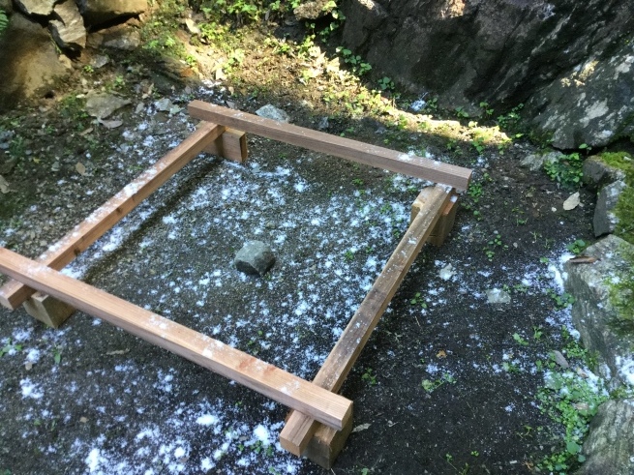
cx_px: 317
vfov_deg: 45.4
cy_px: 238
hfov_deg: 58.4
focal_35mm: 31
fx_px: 568
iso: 80
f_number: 2.4
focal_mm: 3.3
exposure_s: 1/30
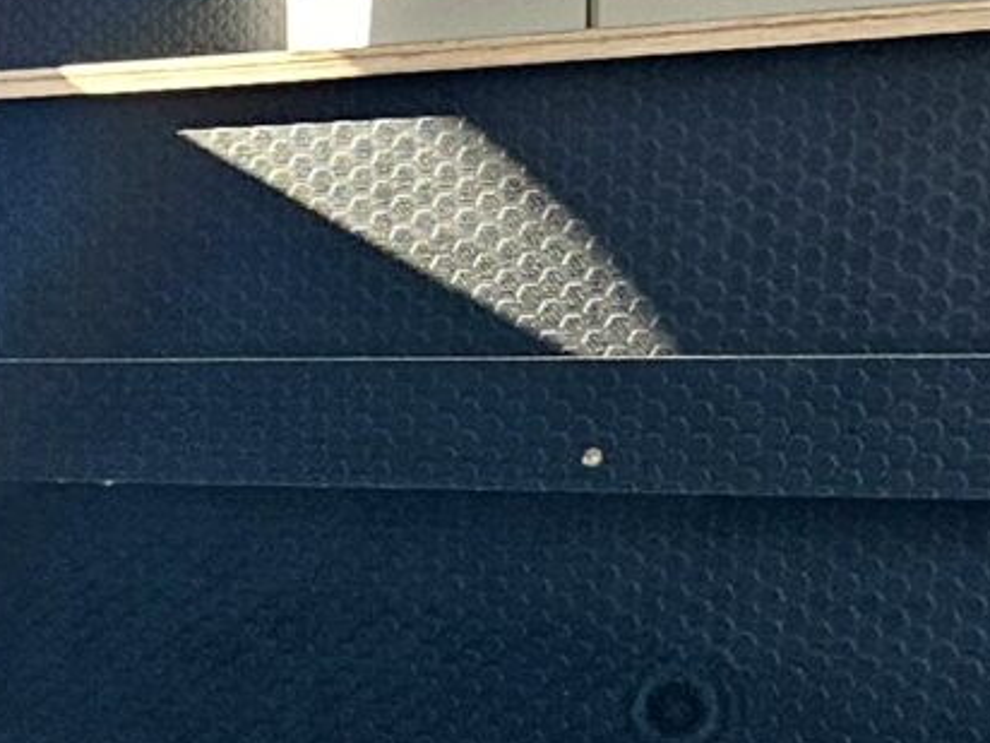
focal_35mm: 143
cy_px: 887
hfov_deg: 13.1
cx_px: -454
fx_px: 4090
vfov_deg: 10.2
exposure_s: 1/192
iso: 125
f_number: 1.8
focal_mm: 5.4
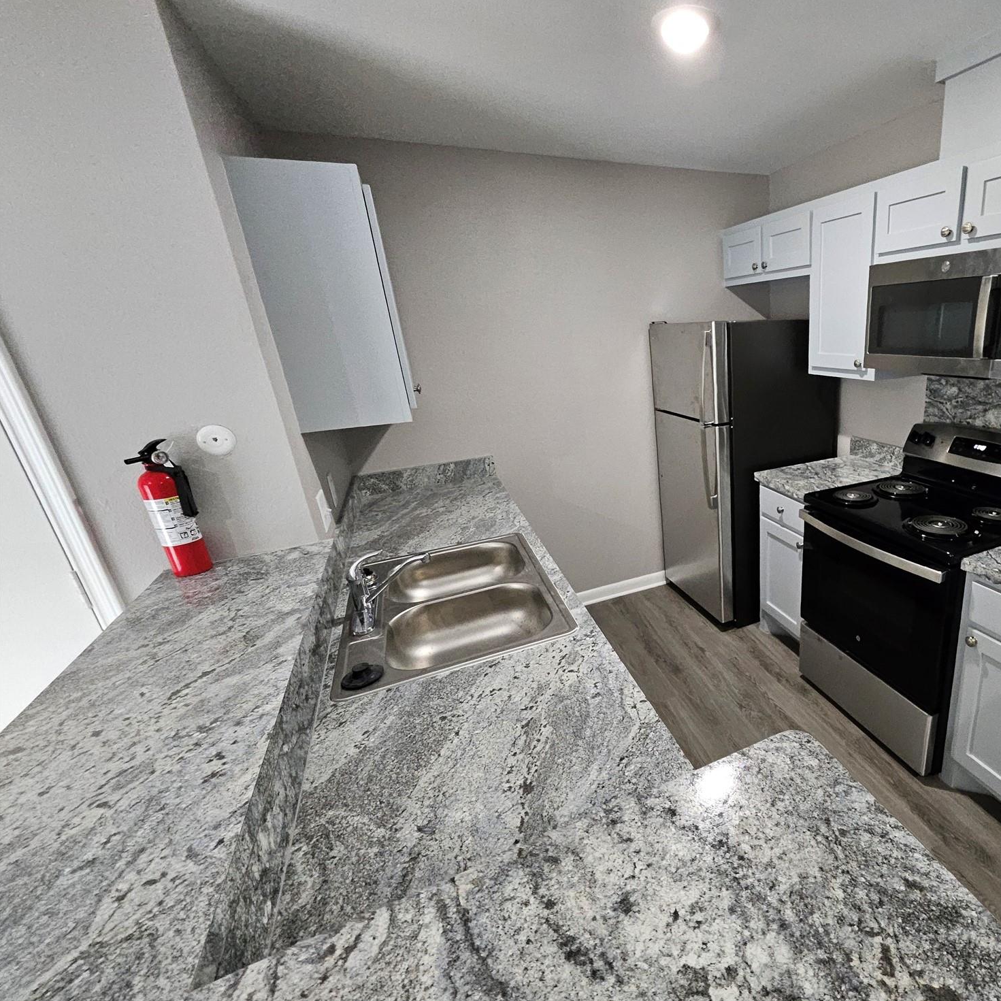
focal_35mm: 16
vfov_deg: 87.4
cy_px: 510
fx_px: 523
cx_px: 695
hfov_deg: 83.3
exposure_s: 1/60
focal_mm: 1.7
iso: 400
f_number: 2.2
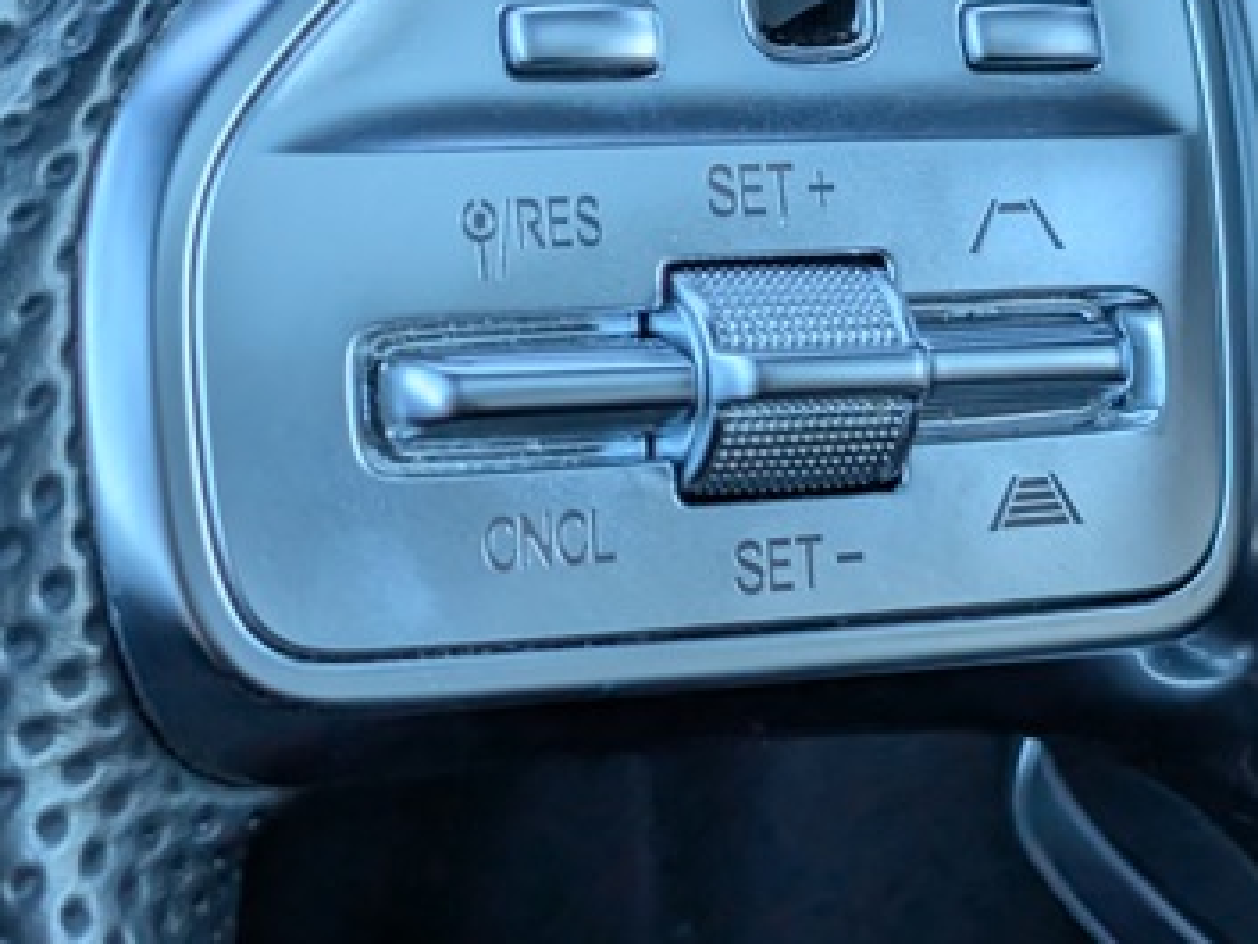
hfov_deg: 17.7
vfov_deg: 13.2
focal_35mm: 111
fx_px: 4035
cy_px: 103
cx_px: 734
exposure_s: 1/366
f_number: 1.68
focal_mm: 6.9
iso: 143
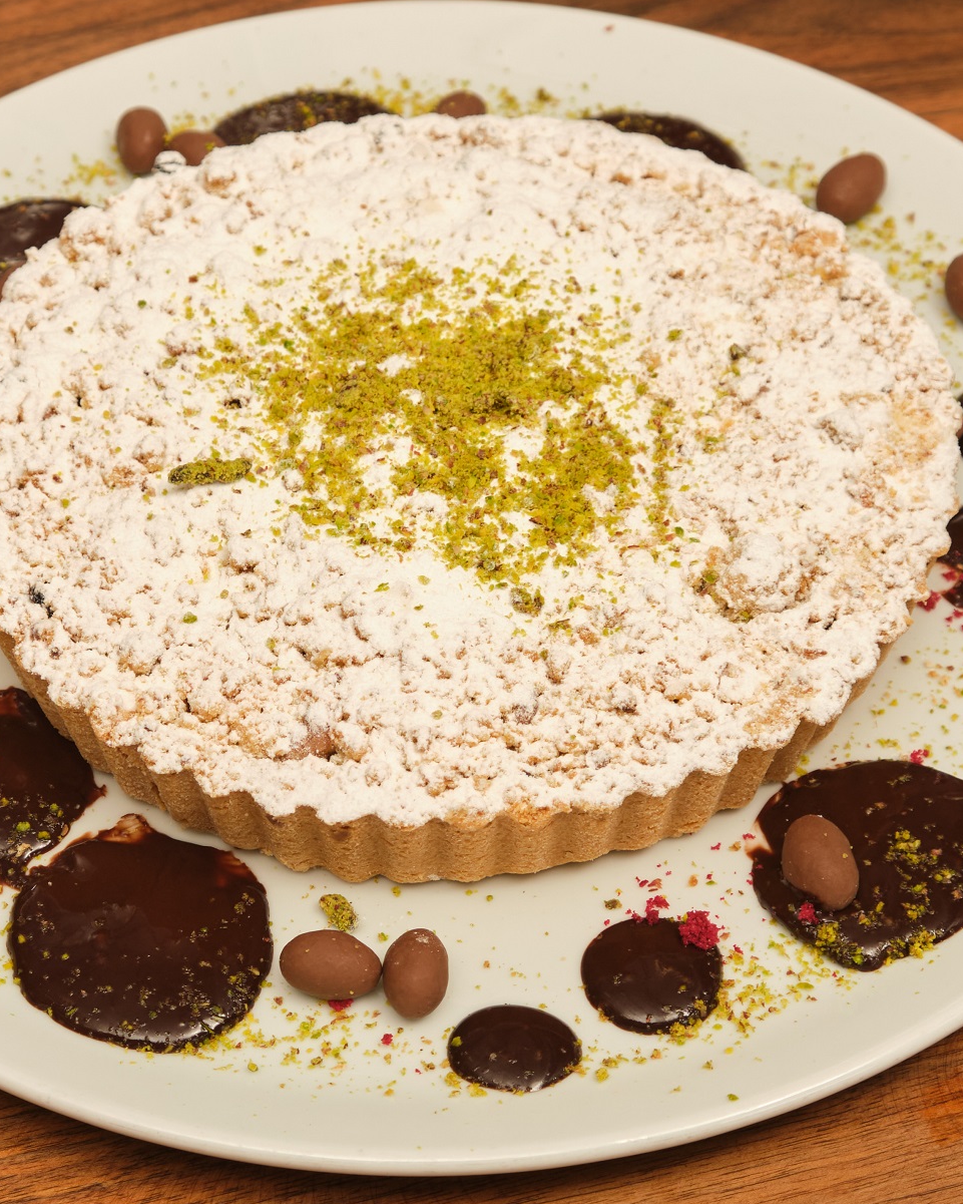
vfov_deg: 20.4
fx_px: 3348
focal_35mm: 94
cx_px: 411
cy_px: 666
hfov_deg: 16.4
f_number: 5.6
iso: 200
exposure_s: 1/125
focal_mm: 31.5
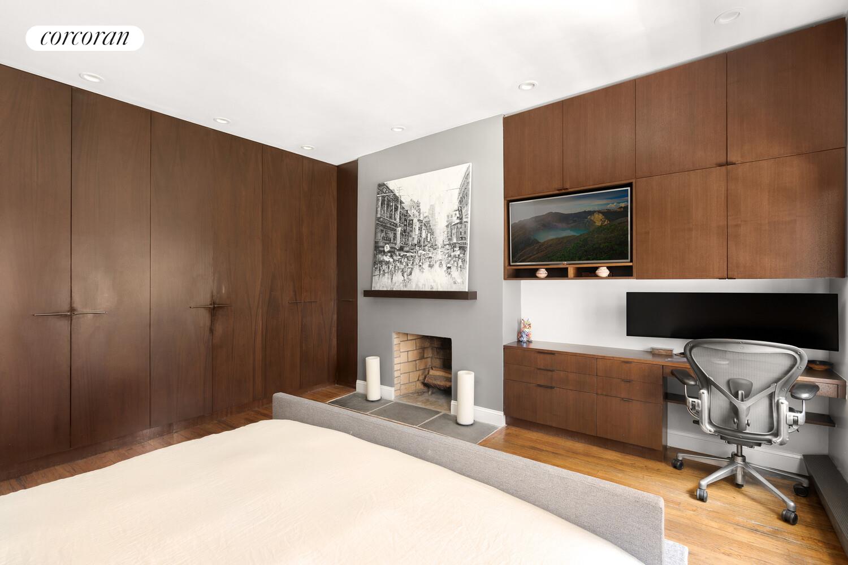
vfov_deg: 73.7
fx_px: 377
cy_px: 282
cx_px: 424
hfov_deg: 96.7
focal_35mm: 16
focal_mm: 16
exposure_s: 5
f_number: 11
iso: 400
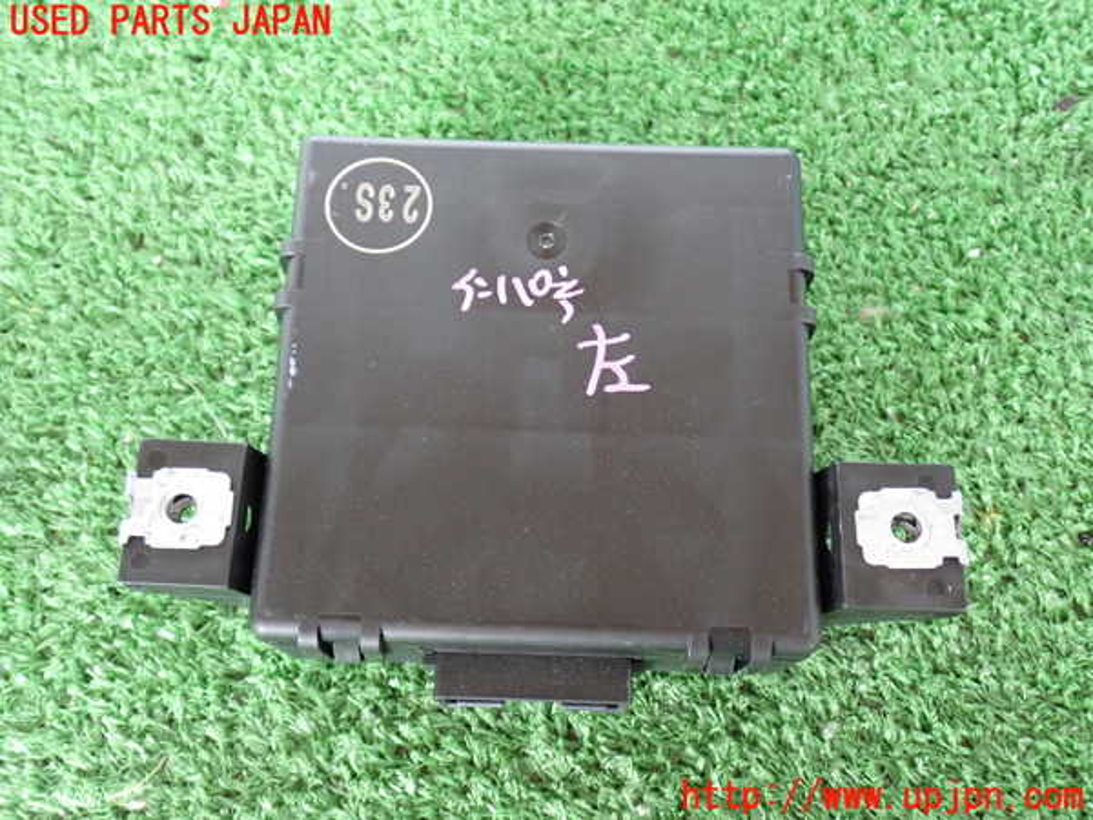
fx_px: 1200
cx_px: 546
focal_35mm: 38
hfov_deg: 49.0
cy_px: 410
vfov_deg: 37.7
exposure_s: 1/30
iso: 800
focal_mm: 6.83
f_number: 2.7
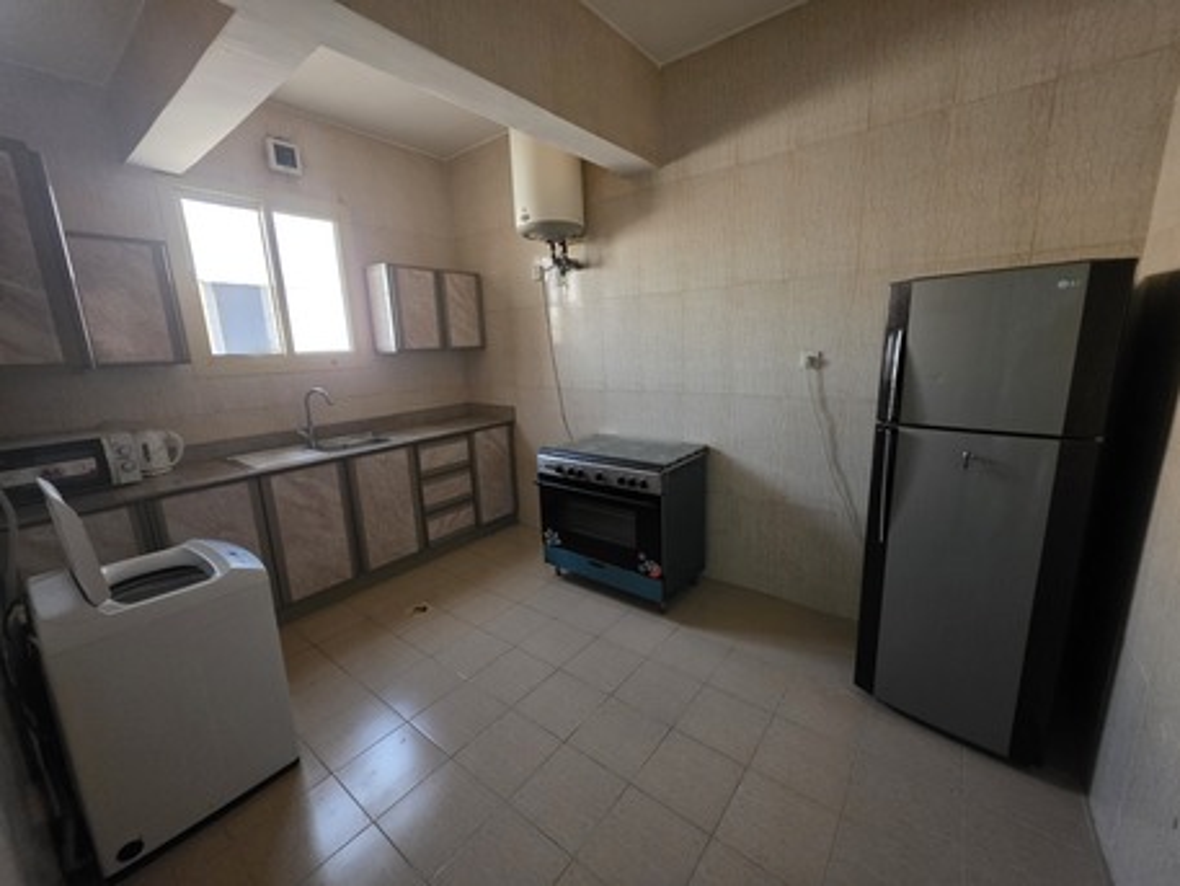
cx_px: 590
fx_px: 443
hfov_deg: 106.2
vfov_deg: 89.9
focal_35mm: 13
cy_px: 443
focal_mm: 2.2
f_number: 1.9
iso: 800
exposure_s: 1/50
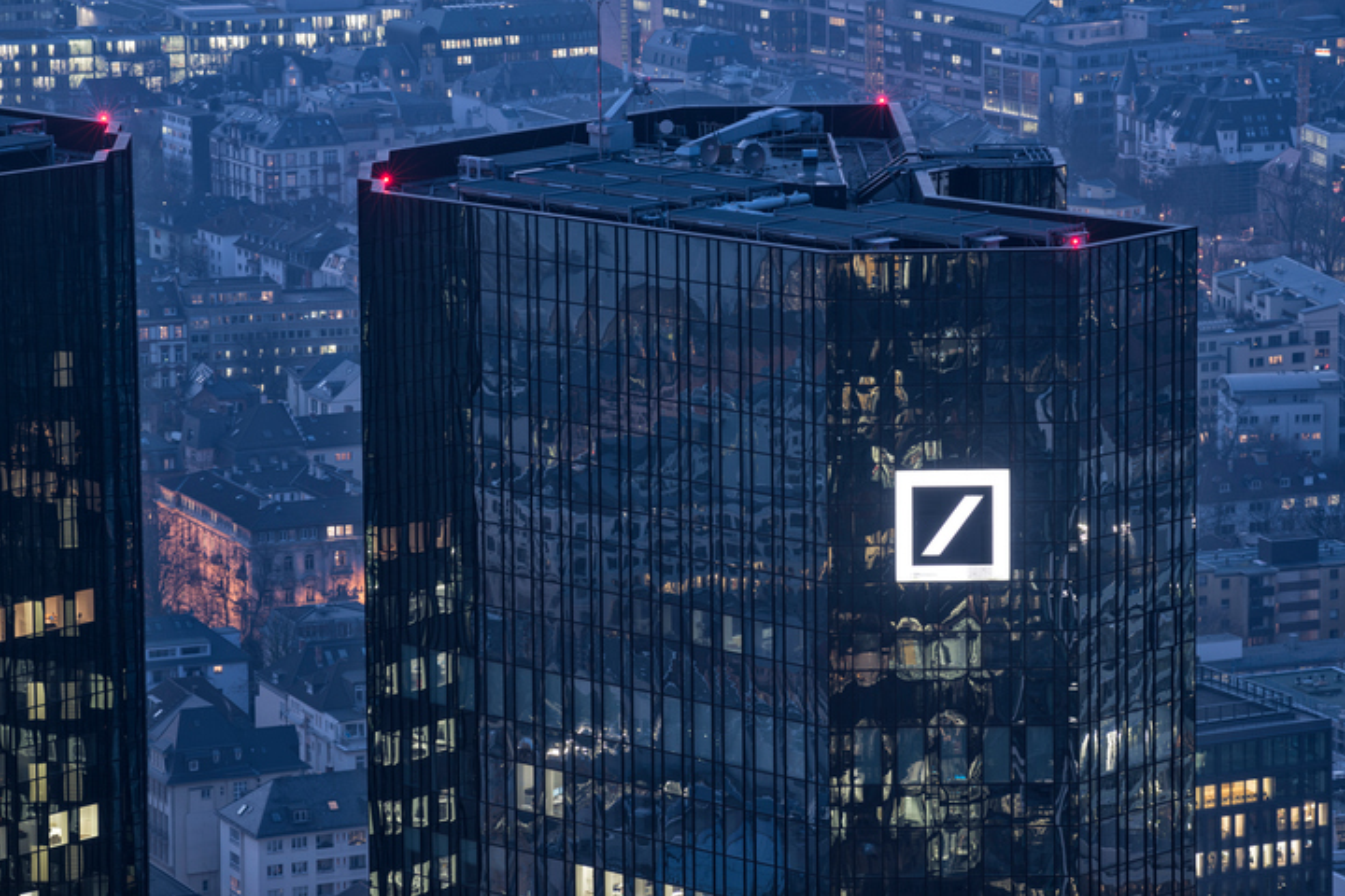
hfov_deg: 11.4
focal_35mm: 181
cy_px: 447
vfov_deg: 7.6
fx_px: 6762
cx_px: 674
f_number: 7.1
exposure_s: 1
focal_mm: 180
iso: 125
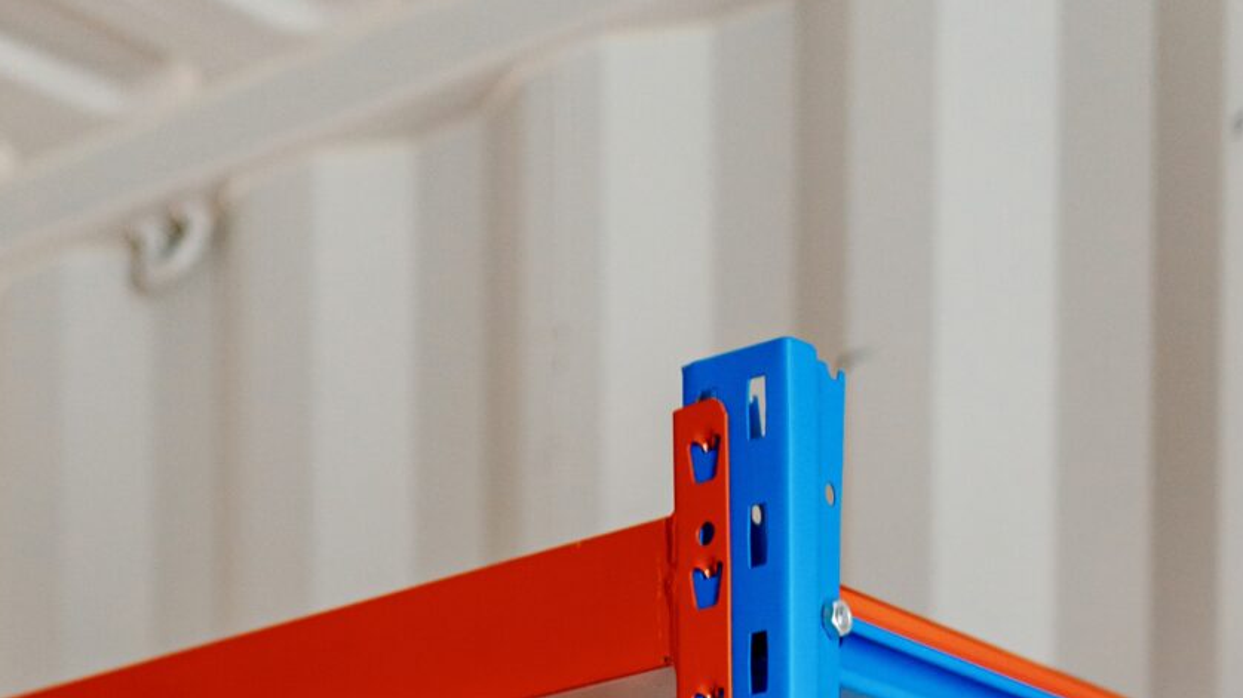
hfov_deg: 19.1
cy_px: 1861
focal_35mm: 112
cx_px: 779
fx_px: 3691
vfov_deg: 9.3
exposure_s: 1/1000
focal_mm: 35
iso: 500
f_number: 1.6
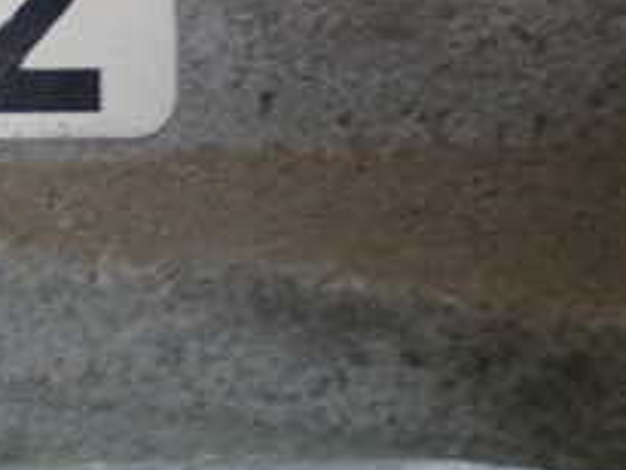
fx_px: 4234
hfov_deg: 8.3
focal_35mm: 234
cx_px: -272
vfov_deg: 6.3
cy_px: -104
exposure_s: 1/80
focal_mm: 14.41
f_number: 4.4
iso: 320
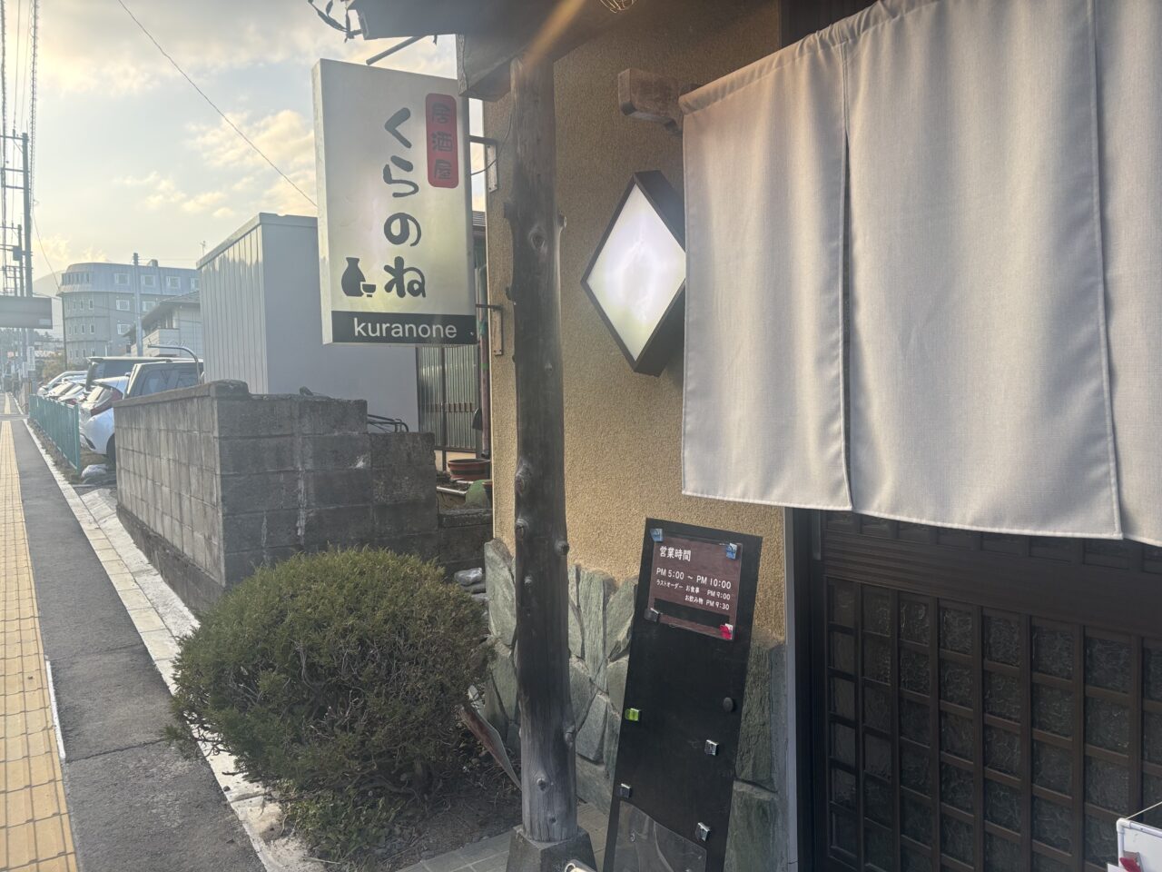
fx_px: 873
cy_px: 436
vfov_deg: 53.1
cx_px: 581
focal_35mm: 26
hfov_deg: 67.3
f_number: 1.6
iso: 40
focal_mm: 5.96
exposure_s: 1/263
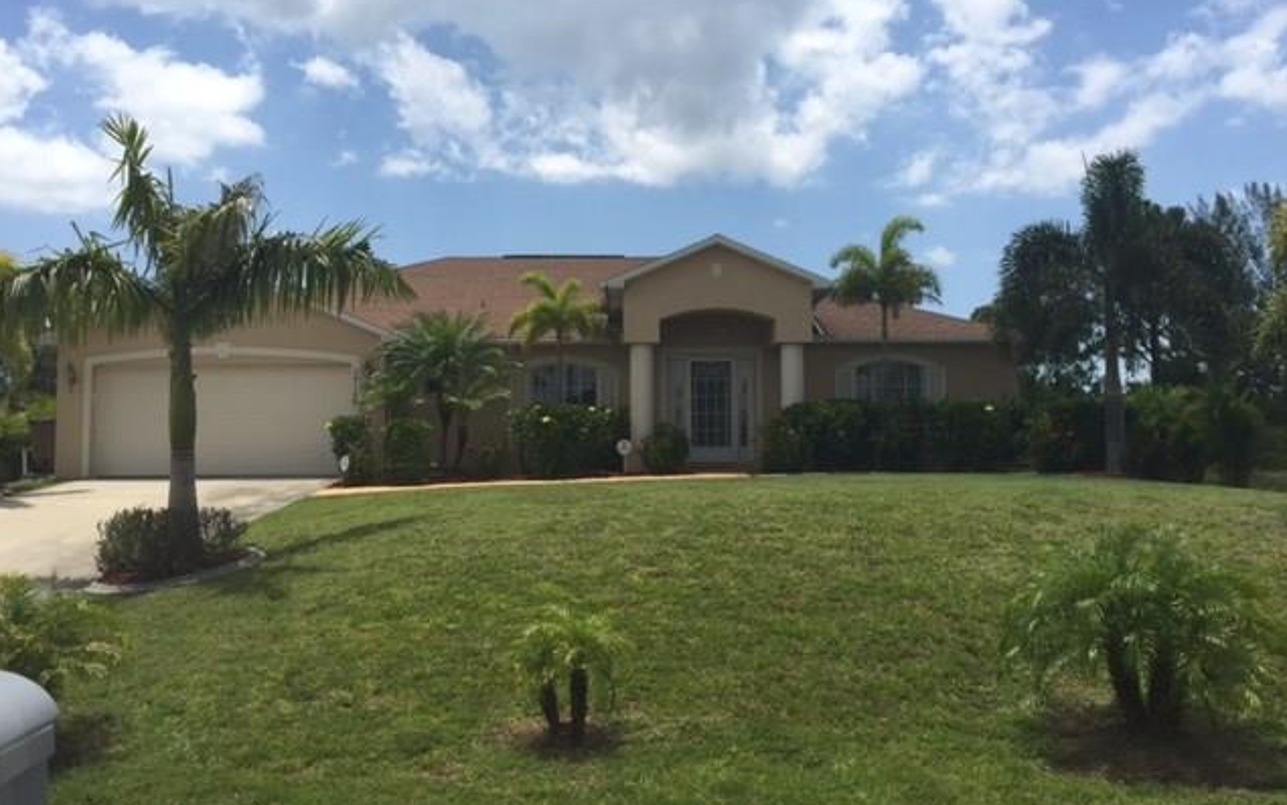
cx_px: 640
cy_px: 377
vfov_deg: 40.6
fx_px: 1087
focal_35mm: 31
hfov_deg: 61.2
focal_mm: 4.15
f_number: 2.2
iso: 32
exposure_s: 1/1980
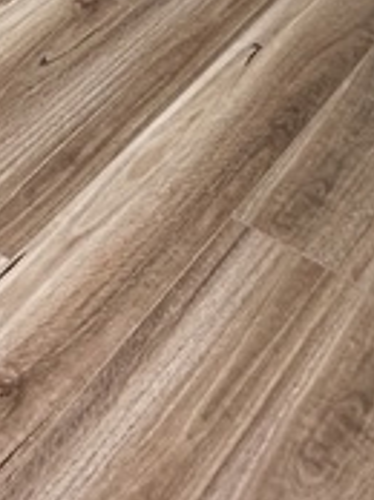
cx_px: 98
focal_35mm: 87
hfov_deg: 16.8
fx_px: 1256
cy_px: -466
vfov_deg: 17.2
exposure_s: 1/99
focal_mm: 2.22
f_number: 2.2
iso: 100
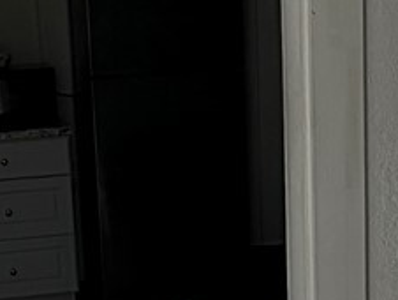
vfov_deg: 14.9
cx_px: 151
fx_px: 1139
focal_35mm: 99
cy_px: 224
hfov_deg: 19.8
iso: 20
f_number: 2.2
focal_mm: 2.22
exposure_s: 1/864
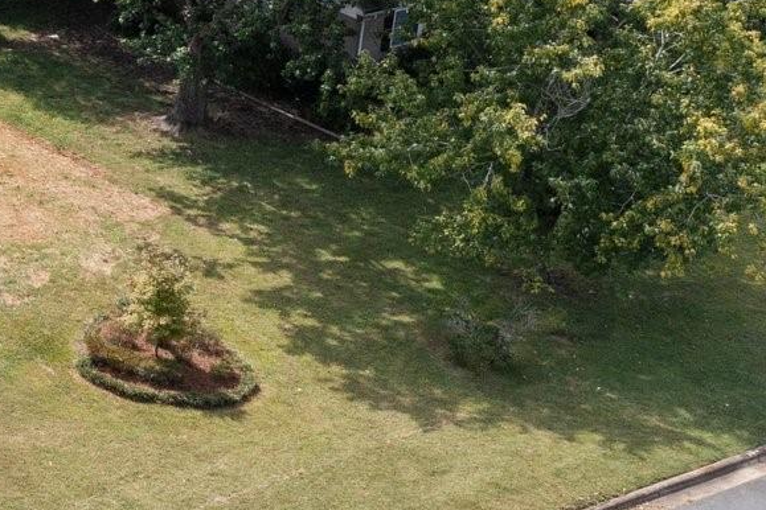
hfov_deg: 17.1
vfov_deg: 13.5
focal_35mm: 99
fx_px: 2106
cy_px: -90
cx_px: -587
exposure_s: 1/320
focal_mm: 10.26
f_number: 5.6
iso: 100
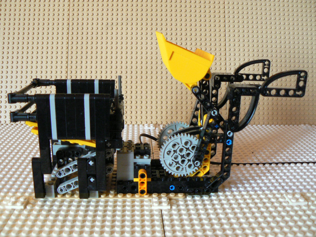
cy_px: 118
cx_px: 158
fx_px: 329
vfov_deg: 39.7
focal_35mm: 36
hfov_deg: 51.4
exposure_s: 1/13
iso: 200
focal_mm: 6
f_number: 2.8
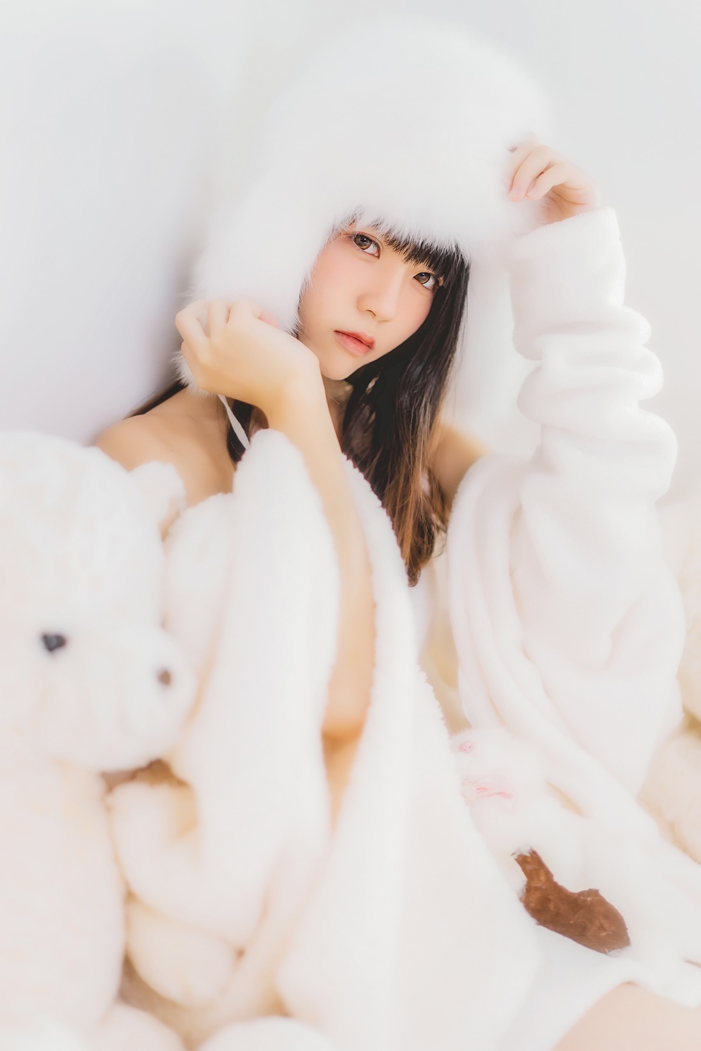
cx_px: 350
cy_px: 526
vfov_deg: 39.6
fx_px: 1460
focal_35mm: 50
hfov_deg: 27.0
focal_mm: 50
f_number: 1.4
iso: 200
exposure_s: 1/200
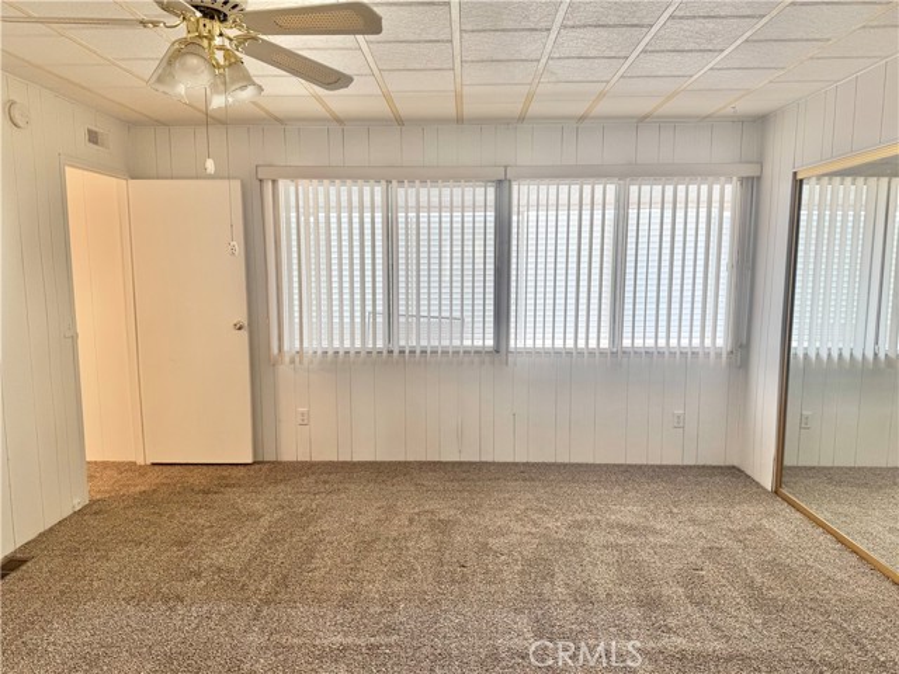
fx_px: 623
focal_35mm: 24
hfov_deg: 71.6
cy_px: 337
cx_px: 450
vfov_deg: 56.8
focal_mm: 6.76
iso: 80
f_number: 1.78
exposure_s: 1/120
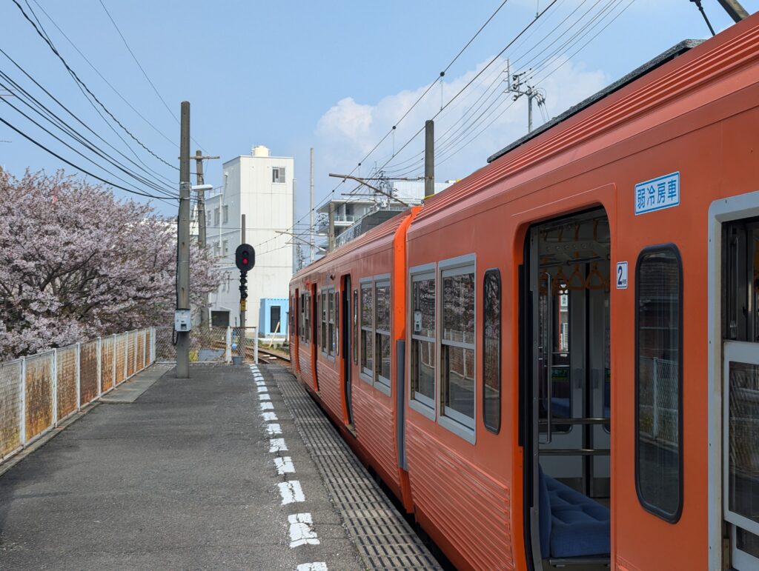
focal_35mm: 48
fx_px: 1054
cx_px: 380
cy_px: 286
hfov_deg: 39.6
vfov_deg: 30.3
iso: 44
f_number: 1.85
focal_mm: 6.81
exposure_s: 1/2169
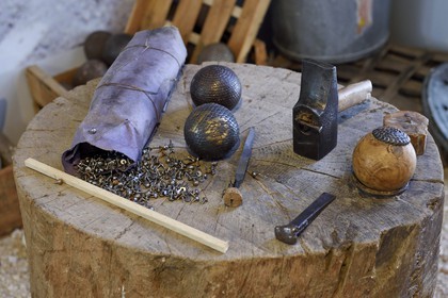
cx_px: 224
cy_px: 149
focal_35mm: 62
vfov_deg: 21.9
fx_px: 771
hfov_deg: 32.4
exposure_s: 1/50
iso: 1600
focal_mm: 62
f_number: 5.6
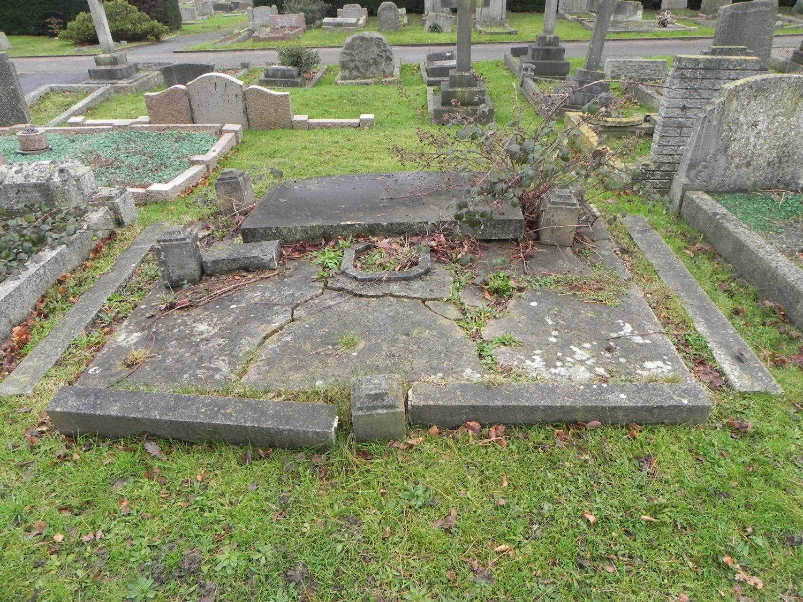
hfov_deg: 67.3
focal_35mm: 26
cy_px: 301
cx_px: 402
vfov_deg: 53.1
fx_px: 603
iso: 160
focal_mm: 4.6
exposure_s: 1/117
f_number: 4.5
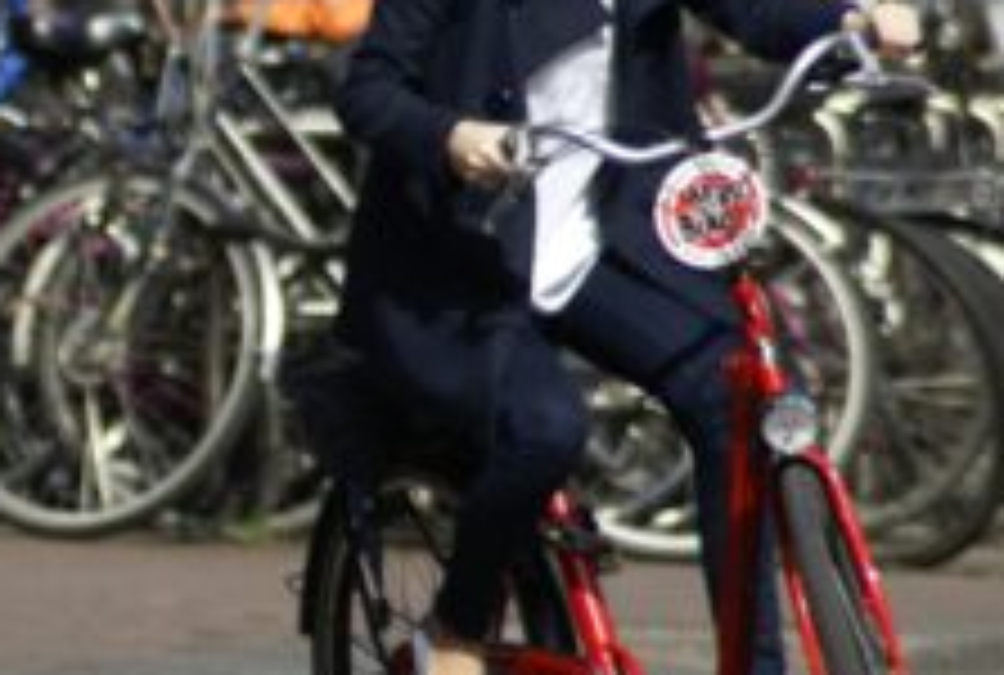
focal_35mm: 927
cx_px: -207
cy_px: 315
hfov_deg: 2.2
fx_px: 25923
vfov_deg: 1.5
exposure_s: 1/500
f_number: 6.3
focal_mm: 230
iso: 100
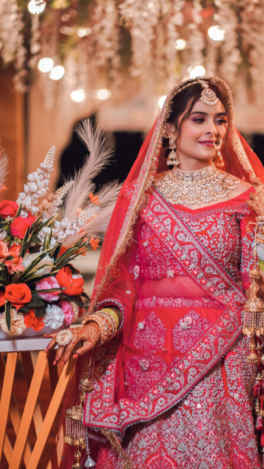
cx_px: 193
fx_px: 1431
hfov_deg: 10.5
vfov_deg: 18.6
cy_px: 224
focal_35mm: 115
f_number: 1.8
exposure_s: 1/100
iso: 100
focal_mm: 85
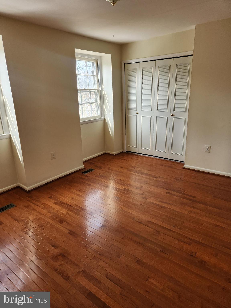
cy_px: 154
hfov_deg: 58.9
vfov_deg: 73.9
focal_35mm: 23
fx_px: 205
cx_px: 116
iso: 64
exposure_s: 1/180
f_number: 1.8
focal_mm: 5.4
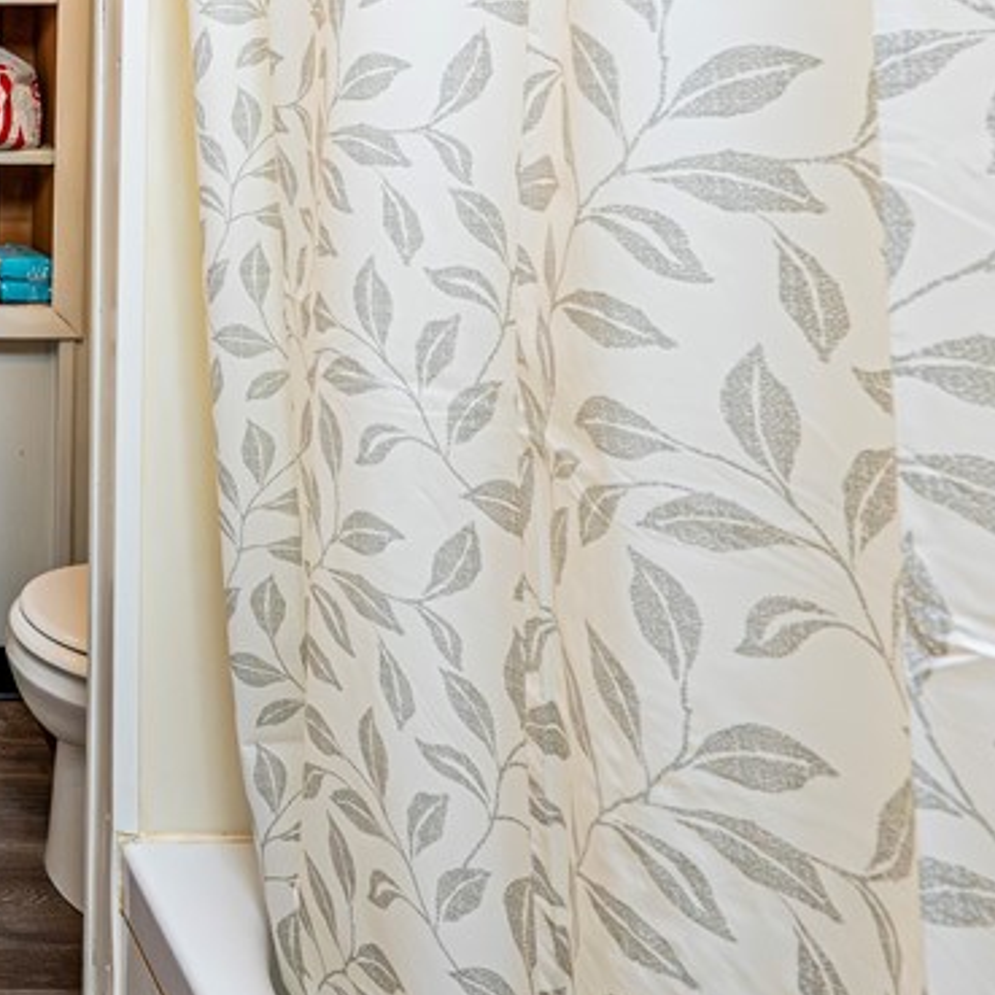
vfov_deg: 43.6
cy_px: 123
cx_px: -169
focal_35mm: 35
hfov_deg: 37.2
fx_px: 1138
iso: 4000
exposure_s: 1/200
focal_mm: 14
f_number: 8
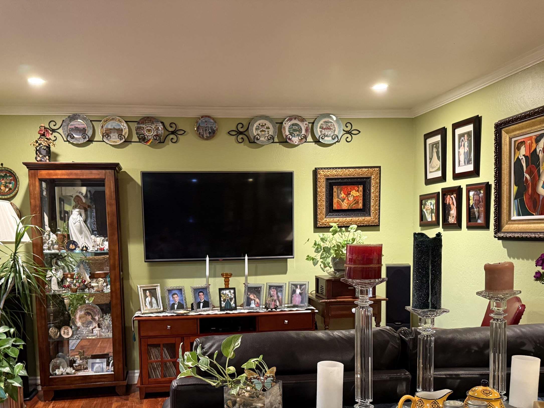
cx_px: 241
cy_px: 287
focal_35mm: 34
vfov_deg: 41.0
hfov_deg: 53.8
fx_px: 534
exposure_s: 1/40
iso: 640
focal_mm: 6.76
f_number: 1.78
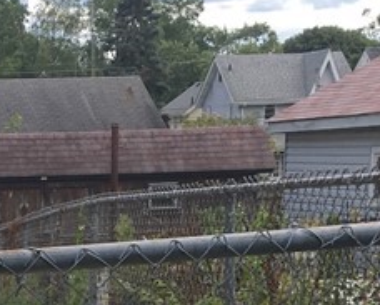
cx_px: -98
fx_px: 1430
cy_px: 547
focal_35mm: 127
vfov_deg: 11.3
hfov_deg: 14.6
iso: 25
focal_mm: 4.15
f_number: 2.2
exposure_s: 1/754
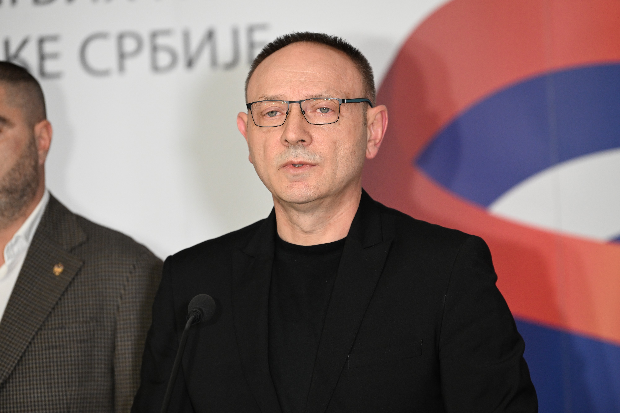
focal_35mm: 200
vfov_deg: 6.9
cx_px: 310
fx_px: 3444
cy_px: 206
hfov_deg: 10.3
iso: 2500
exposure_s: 1/200
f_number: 4
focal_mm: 200
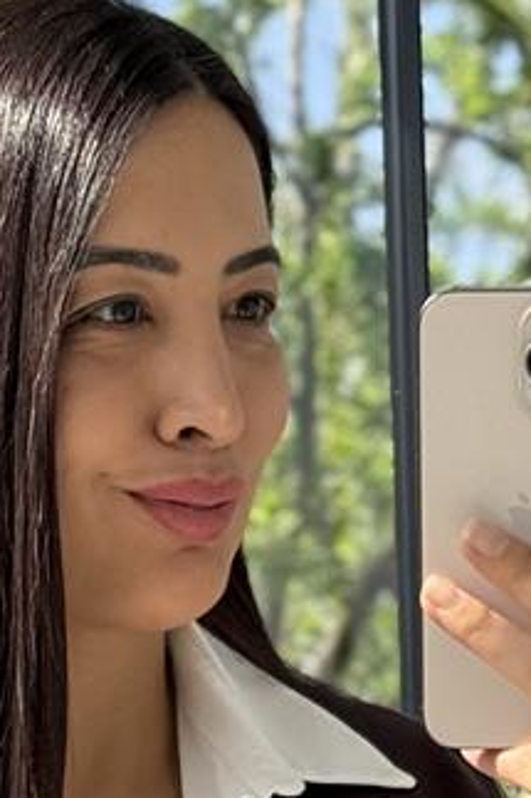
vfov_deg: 9.5
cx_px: 242
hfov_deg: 6.7
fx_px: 4562
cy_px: 1484
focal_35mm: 206
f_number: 1.78
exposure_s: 1/706
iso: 100
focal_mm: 6.76
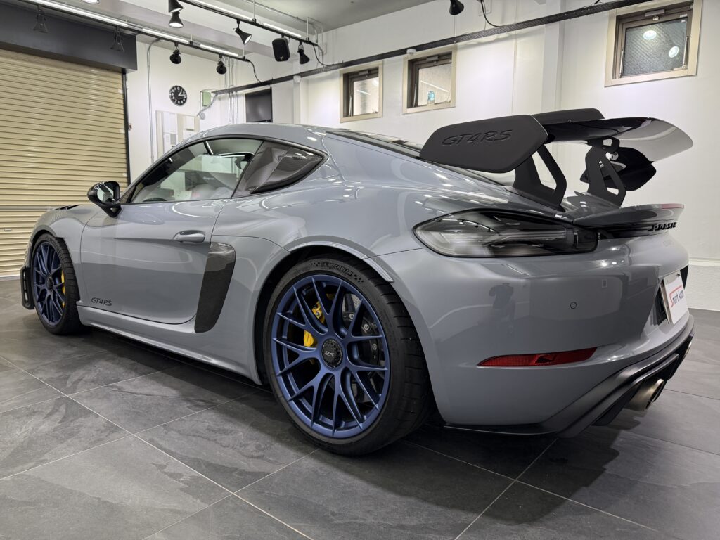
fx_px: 499
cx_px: 360
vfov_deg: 56.8
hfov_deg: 71.6
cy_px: 270
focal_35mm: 24
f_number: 1.78
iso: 200
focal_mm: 6.76
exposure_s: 1/100
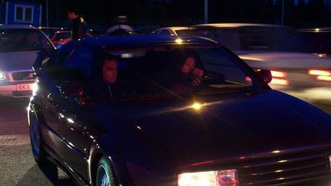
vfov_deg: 16.9
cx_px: 196
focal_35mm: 71
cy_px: 146
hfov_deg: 29.7
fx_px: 623
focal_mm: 7.6
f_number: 3
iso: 64
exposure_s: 1/2
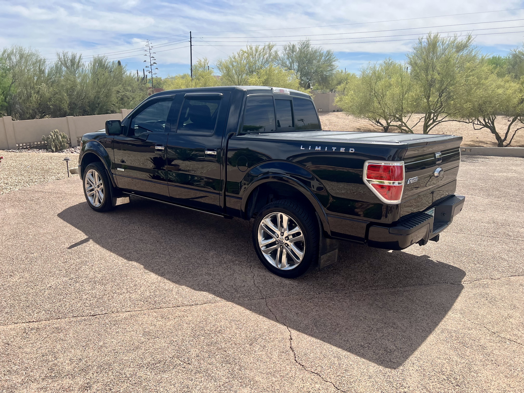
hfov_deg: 67.3
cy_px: 196
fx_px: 394
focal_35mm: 26
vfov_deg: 53.1
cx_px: 262
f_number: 1.5
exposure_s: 1/3968
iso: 50
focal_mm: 5.7
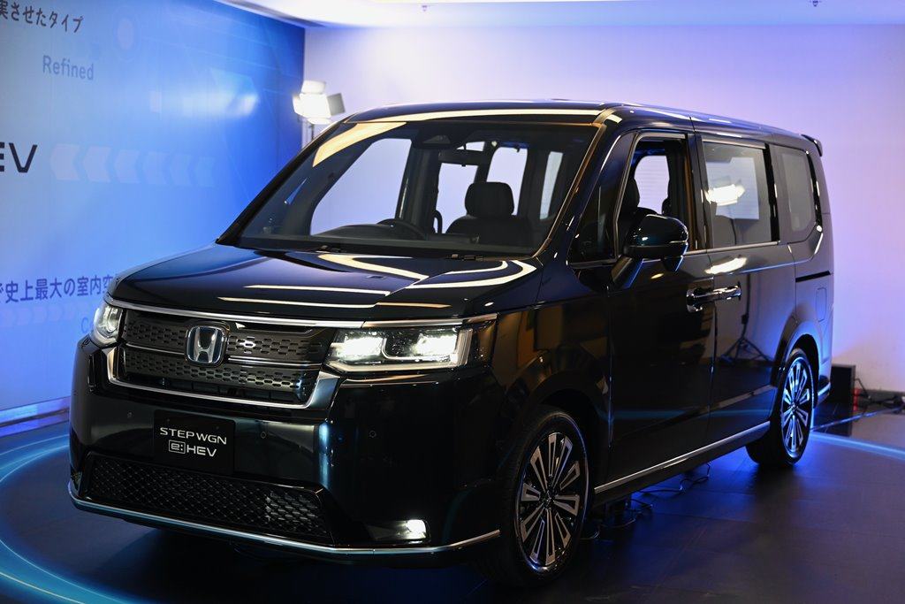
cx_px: 452
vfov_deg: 25.5
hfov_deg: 37.5
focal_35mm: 53
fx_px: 1332
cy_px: 302
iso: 2000
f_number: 2.8
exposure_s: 1/200
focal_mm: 53
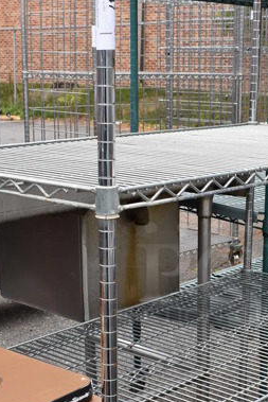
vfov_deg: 30.7
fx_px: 725
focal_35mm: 65
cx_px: 216
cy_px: 271
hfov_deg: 20.7
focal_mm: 18
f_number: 6.3
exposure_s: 1/200
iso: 200
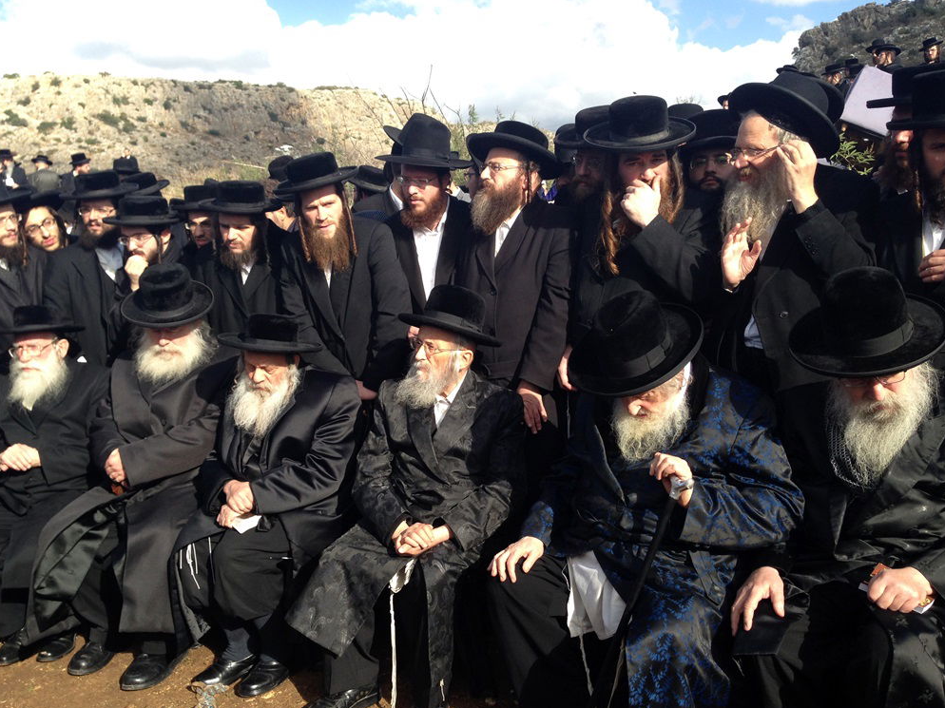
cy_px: 356
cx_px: 462
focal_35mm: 34
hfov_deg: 54.0
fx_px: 928
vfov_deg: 41.8
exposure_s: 1/775
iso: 50
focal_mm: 4.12
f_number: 2.4
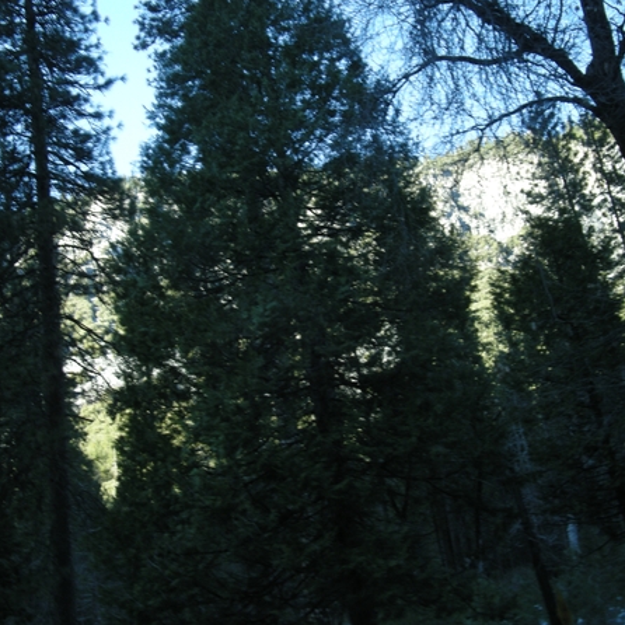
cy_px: 312
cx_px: 308
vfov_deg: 38.3
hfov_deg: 38.3
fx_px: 899
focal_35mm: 44
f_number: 2.8
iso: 125
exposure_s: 1/40.1
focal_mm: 7.9
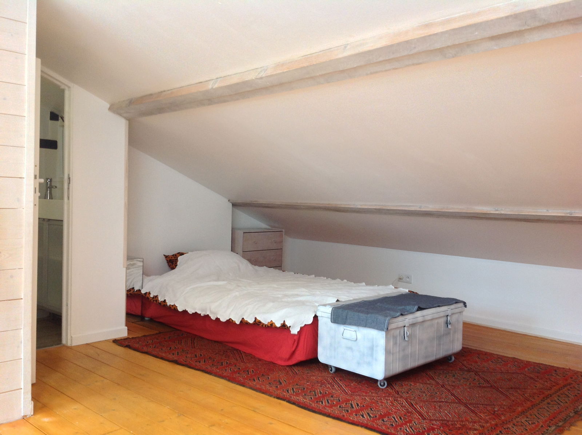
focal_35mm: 35
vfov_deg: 40.6
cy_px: 218
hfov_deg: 52.7
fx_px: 588
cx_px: 291
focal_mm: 4.28
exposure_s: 1/15
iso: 64
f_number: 2.4
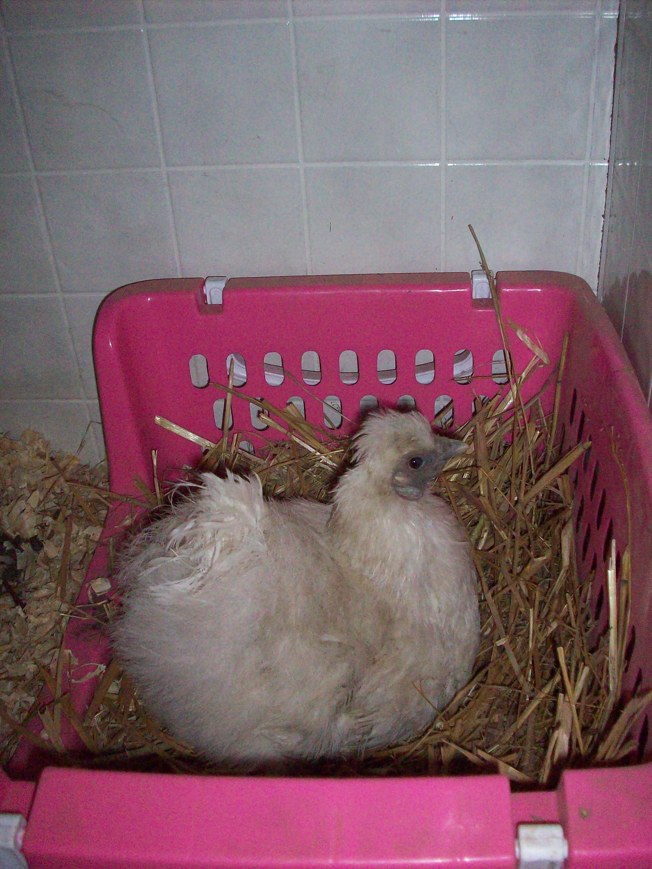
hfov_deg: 38.7
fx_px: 929
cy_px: 434
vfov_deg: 50.1
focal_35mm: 37
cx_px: 326
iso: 400
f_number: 2.8
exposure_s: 1/128
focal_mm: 6.2
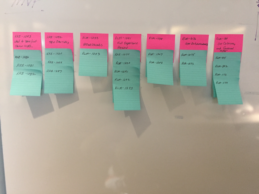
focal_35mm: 29
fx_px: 217
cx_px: 130
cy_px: 97
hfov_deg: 61.7
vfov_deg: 48.2
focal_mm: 4.15
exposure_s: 1/15
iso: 250
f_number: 2.2
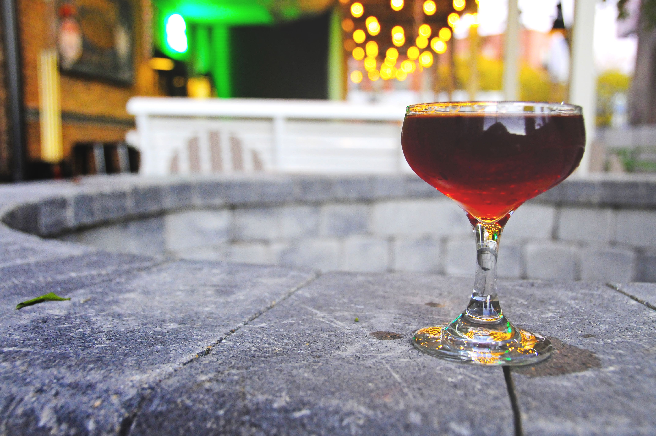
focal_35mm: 39
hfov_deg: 49.6
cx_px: 328
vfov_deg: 34.1
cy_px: 218
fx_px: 710
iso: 1250
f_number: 4.5
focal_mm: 26
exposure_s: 1/25
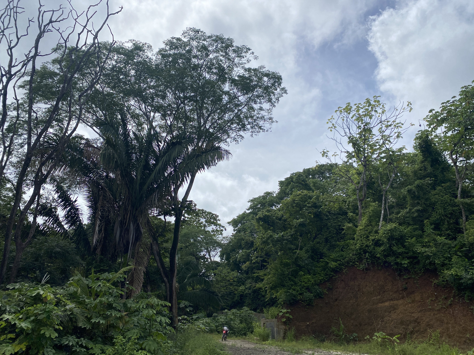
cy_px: 178
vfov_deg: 53.1
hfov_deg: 67.3
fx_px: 356
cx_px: 237
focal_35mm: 26
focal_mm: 4.25
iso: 32
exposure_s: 1/5495
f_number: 1.8
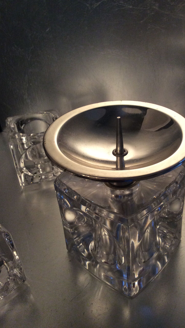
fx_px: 305
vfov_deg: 56.6
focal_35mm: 35
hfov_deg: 33.5
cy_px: 163
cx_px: 122
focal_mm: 3.3
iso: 160
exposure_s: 1/25
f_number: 2.4
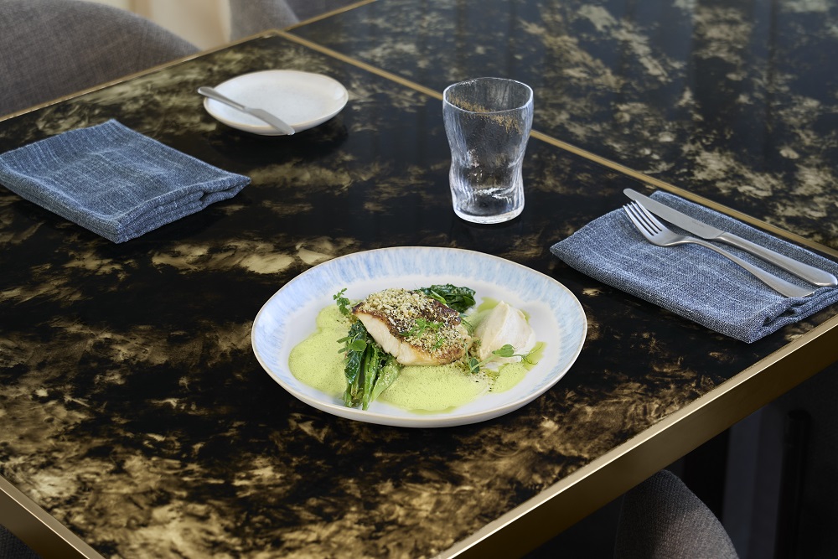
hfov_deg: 29.2
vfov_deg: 19.7
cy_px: 280
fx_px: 1606
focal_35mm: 69
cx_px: 419
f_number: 4.5
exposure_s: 1/50
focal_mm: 46
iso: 125
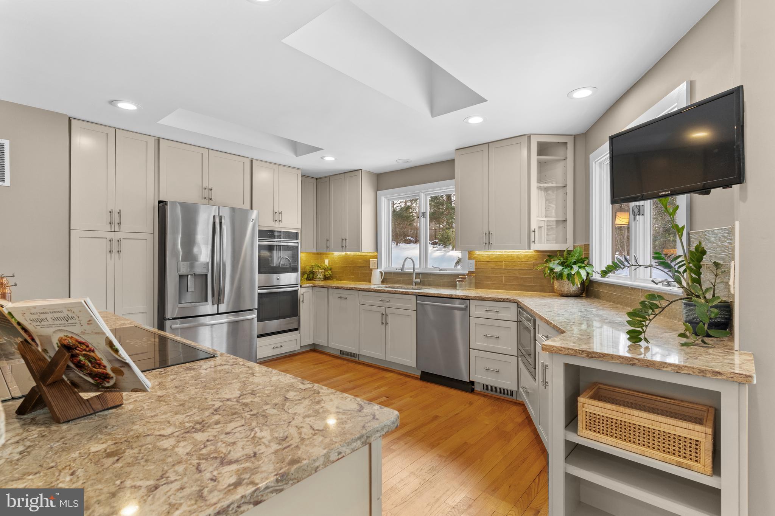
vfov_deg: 70.4
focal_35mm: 17
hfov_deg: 93.3
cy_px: 258
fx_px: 366
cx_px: 388
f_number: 9
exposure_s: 1/6
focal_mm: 17
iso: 800
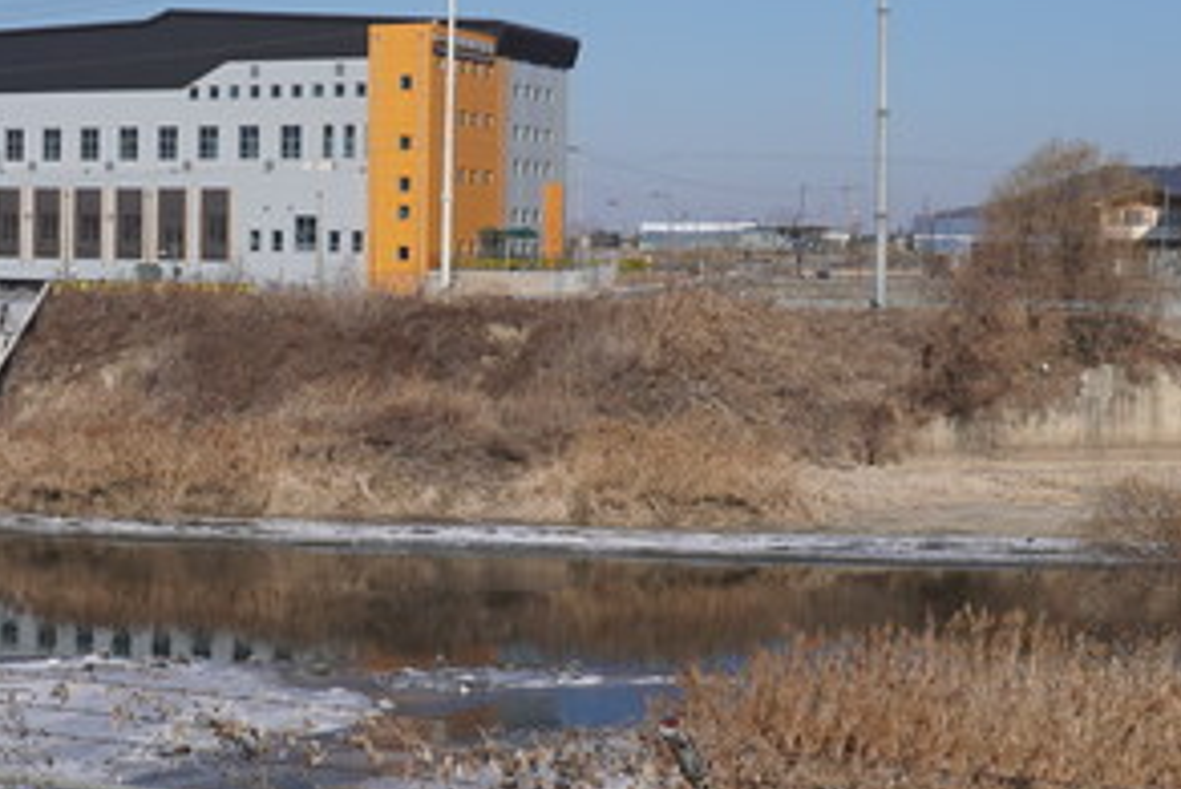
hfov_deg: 27.2
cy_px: 348
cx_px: 441
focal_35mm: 74
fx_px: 2429
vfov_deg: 18.4
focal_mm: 16
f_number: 8
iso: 100
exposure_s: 1/400
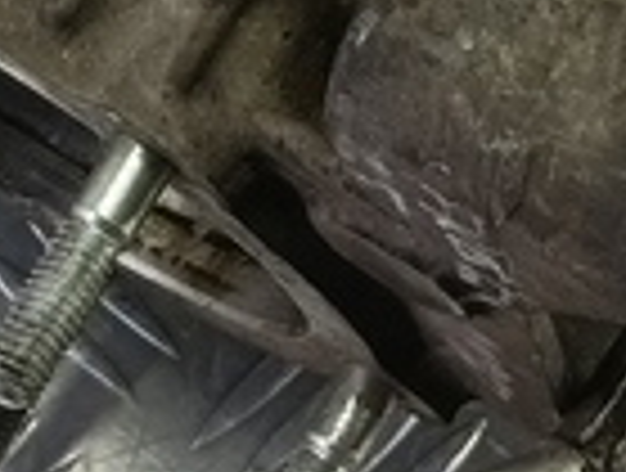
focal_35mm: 169
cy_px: -773
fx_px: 3064
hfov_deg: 11.7
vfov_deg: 8.0
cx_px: 347
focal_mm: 4.11
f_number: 1.6
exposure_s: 1/50
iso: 122
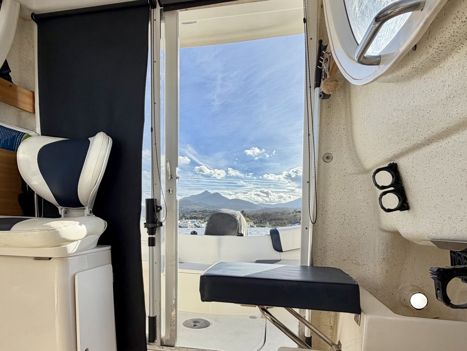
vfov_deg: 56.2
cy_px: 217
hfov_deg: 71.4
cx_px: 208
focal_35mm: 24
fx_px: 324
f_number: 2.2
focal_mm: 2.22
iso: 32
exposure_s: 1/770
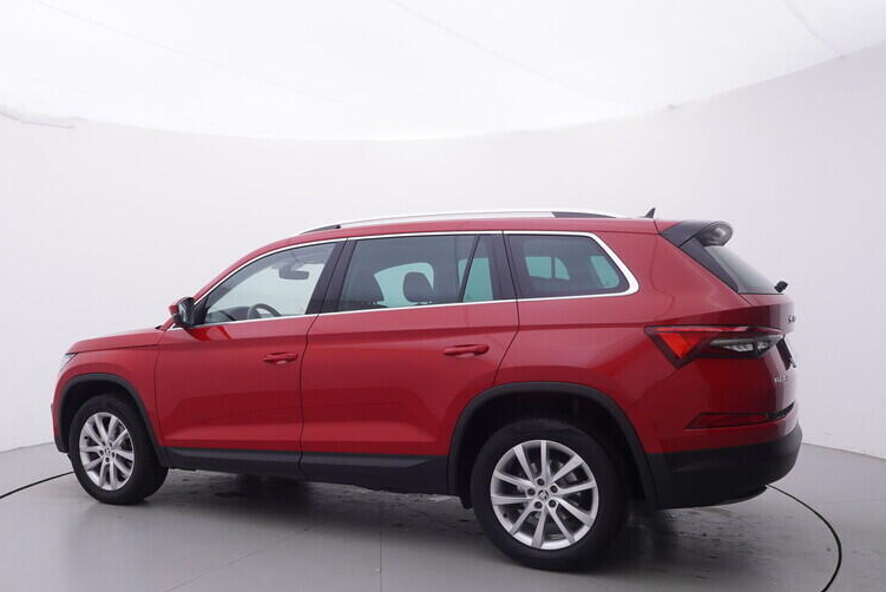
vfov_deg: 42.2
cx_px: 380
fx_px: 756
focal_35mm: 31
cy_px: 396
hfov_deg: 60.5
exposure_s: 1/80
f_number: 5
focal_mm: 15
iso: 200
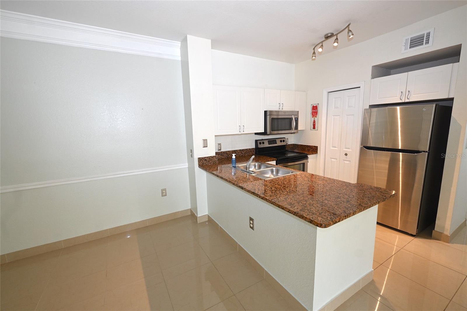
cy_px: 156
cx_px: 234
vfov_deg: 77.3
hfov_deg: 100.4
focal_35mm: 15
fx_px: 195
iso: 360
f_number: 4
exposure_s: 1/60
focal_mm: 15
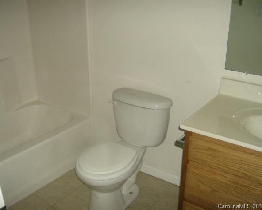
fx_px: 295
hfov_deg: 48.0
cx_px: 127
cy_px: 104
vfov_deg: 39.1
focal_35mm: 38
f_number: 2.8
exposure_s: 1/60
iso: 200
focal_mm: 6
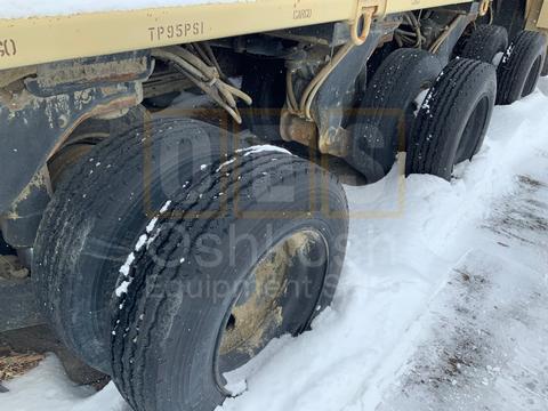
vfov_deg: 48.2
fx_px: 459
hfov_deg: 61.7
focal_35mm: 29
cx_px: 274
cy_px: 206
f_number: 1.8
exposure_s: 1/1577
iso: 16
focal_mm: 3
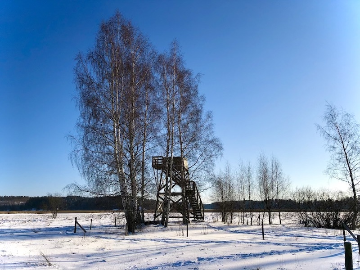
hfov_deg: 63.4
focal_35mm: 28
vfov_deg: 49.7
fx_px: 291
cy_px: 135
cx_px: 180
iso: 25
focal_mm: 4
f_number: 1.8
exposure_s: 1/3205
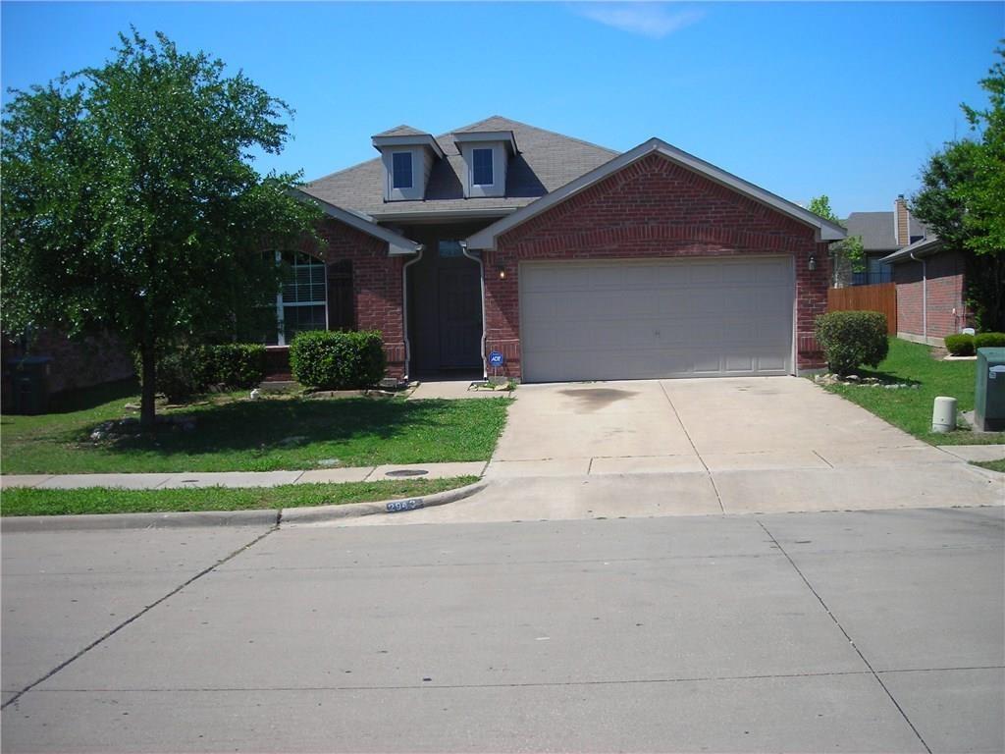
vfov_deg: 37.7
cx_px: 502
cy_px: 377
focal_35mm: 38
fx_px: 1103
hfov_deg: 49.0
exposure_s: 1/188
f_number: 6.4
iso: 50
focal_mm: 6.3
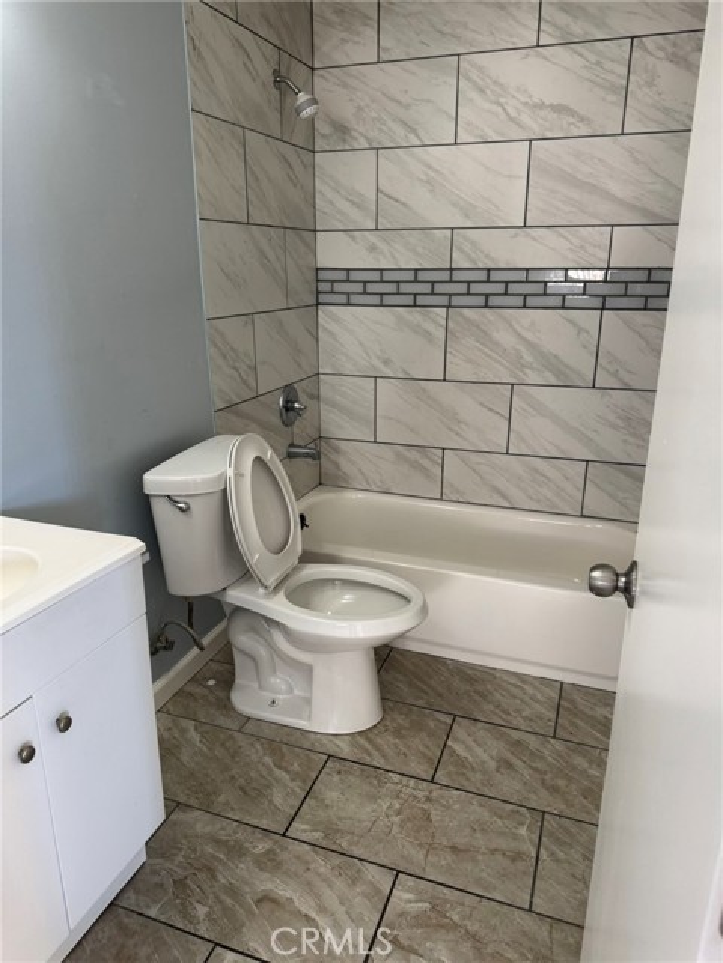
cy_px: 482
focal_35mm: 24
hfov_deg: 56.8
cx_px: 362
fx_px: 668
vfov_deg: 71.6
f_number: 1.78
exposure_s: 1/60
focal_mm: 6.76
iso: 160
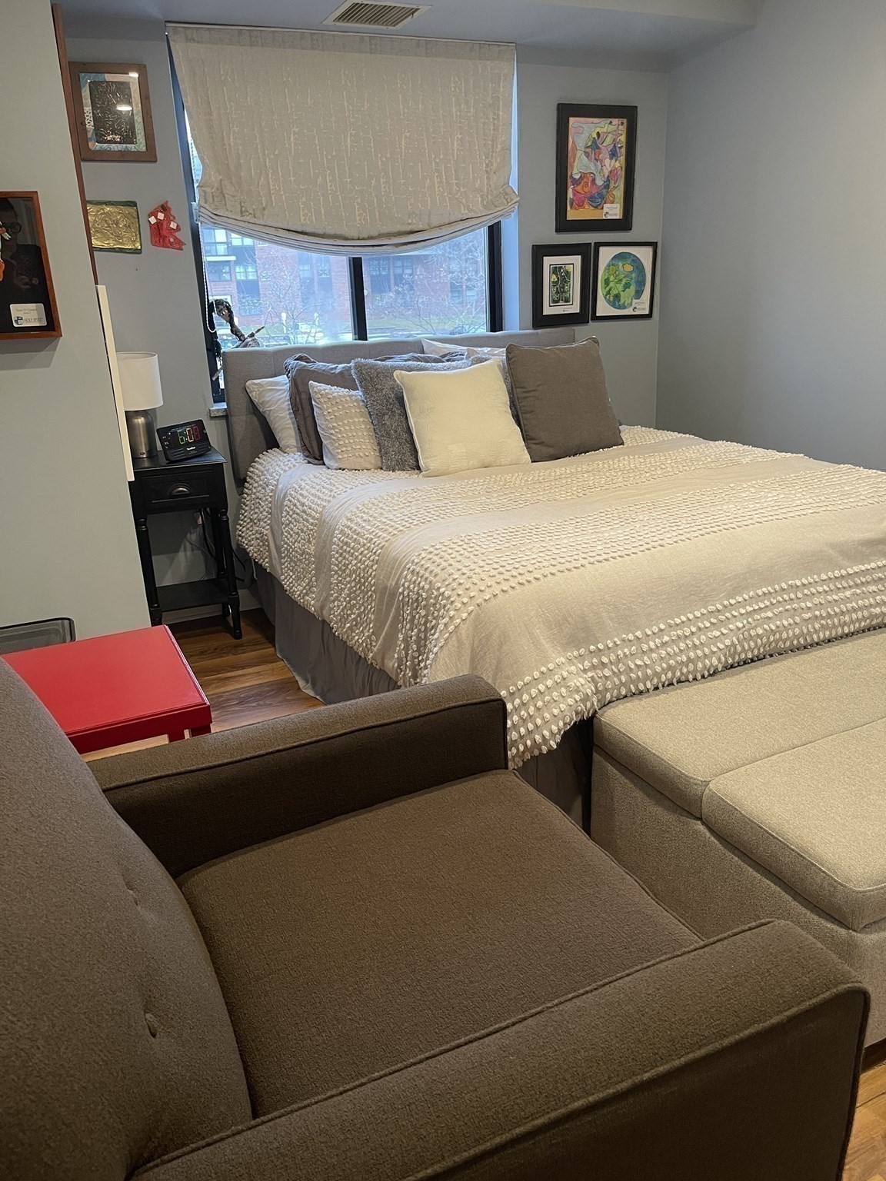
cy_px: 590
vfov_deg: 69.4
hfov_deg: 54.9
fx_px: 853
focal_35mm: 25
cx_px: 443
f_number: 1.6
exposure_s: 1/60
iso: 160
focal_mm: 5.1
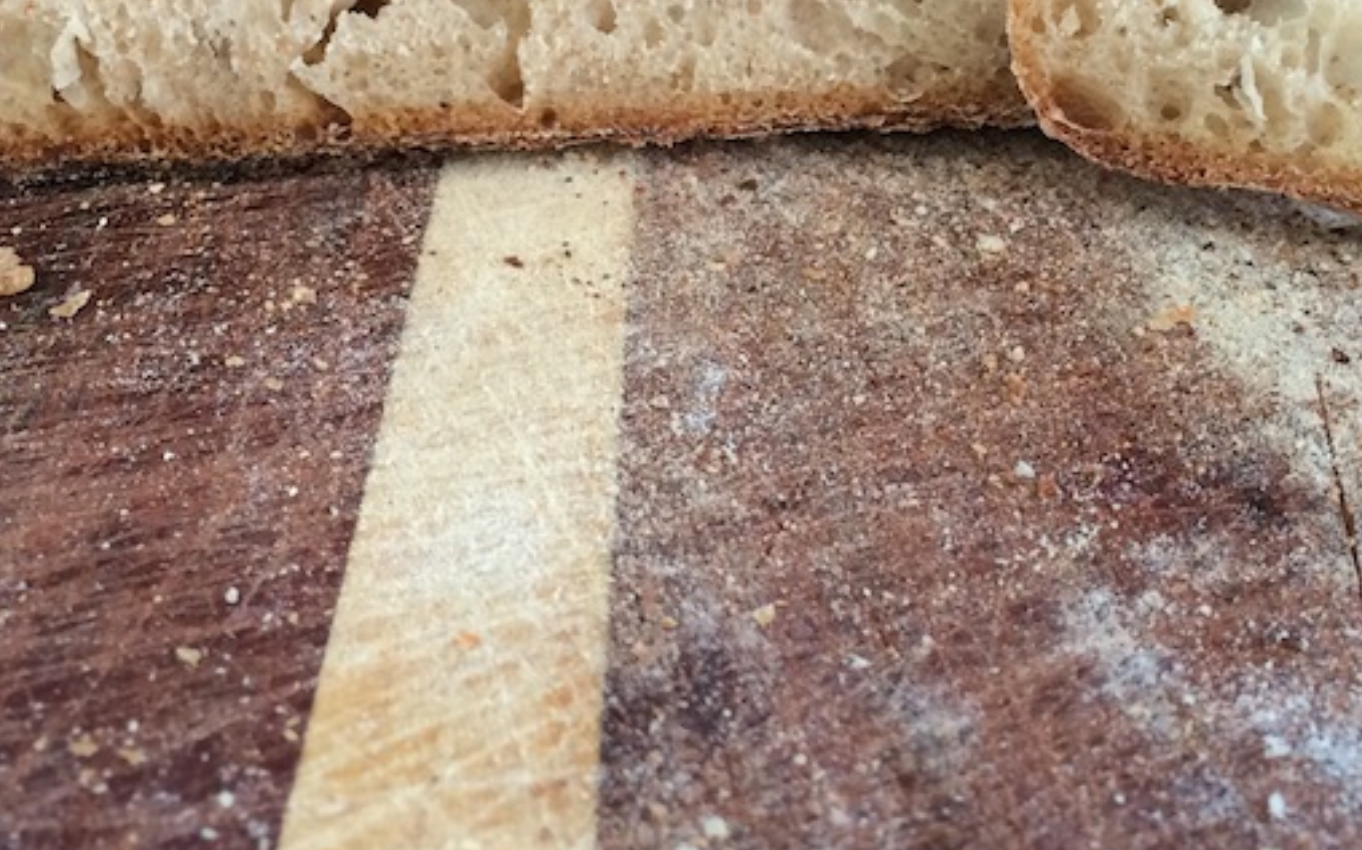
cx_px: 920
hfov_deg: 32.7
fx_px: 2300
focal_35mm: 62
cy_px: 290
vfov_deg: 20.9
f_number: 2.2
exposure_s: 1/30
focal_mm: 4.15
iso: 40
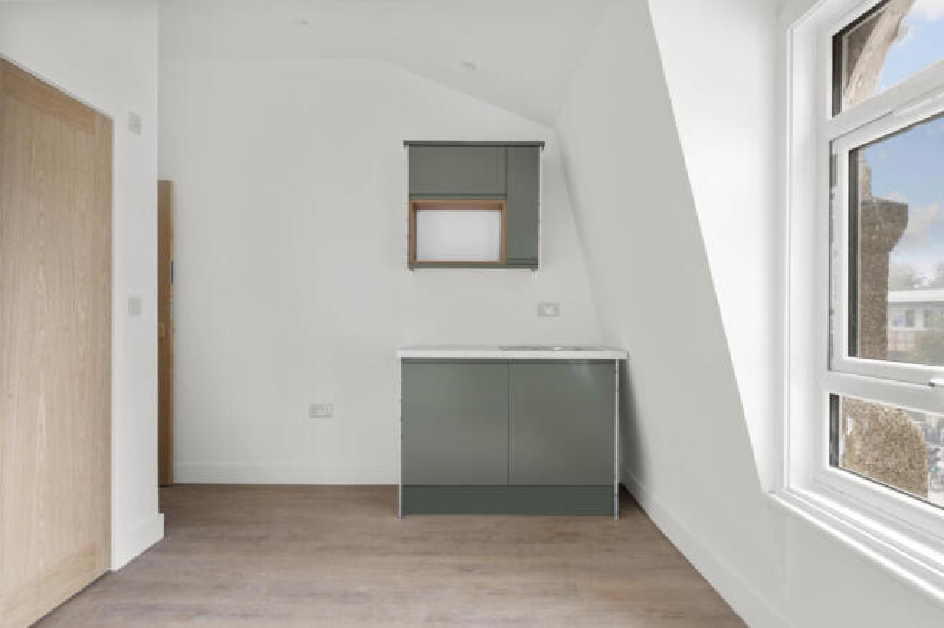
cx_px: 472
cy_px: 314
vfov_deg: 60.6
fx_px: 537
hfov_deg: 82.6
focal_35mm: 20
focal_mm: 20.5
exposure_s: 1/2.5
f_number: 16
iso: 500
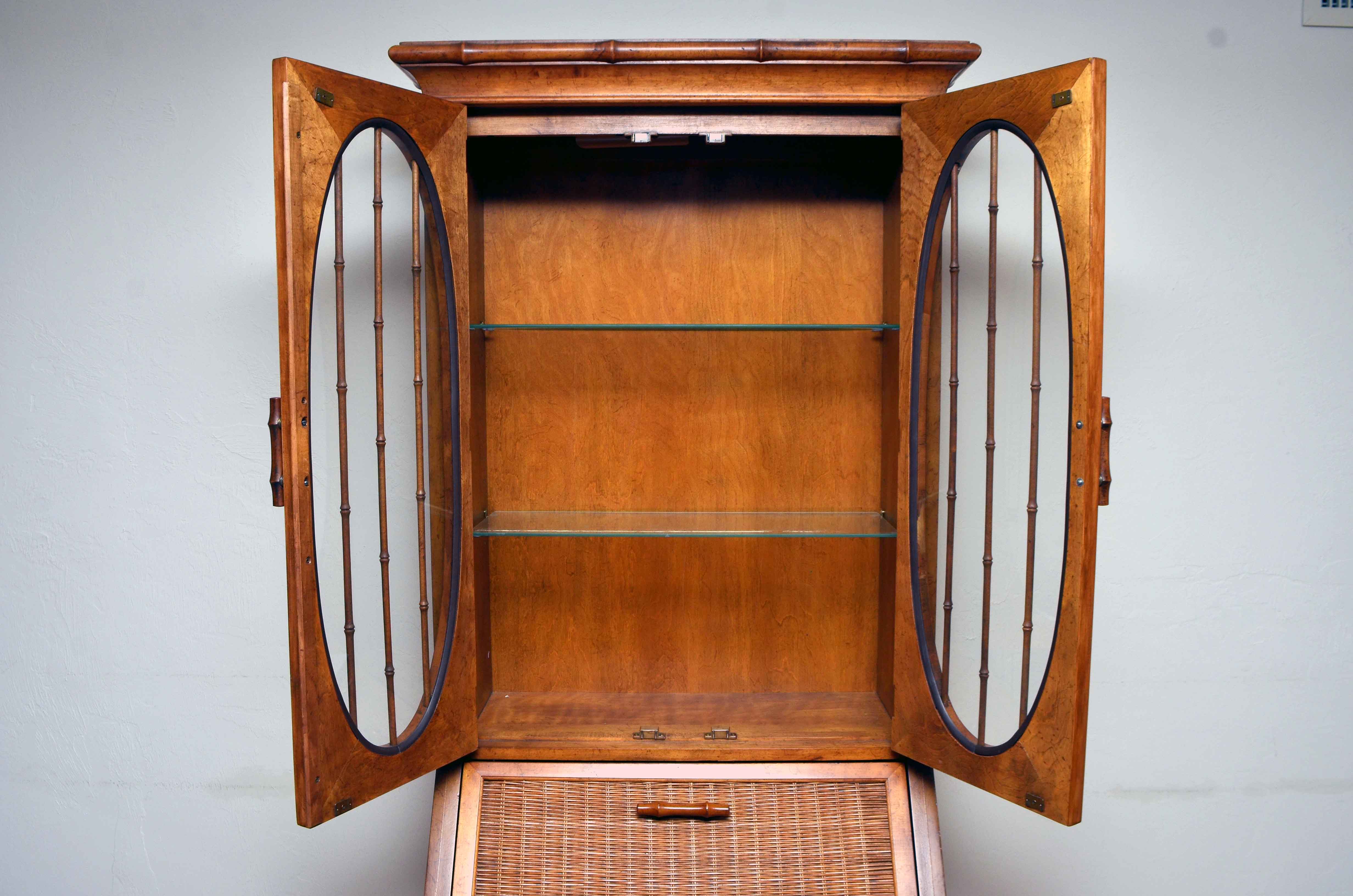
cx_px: 676
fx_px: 3094
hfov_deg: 24.7
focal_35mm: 82
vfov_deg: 16.5
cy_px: 448
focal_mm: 55
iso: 160
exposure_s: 1/200
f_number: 5.6
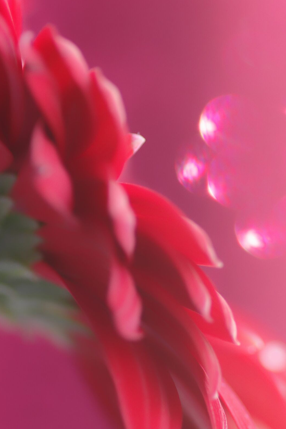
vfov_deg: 9.0
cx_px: 179
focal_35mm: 228
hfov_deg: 6.0
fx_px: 2717
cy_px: 312
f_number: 2.8
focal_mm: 100
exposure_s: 1/250
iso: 100
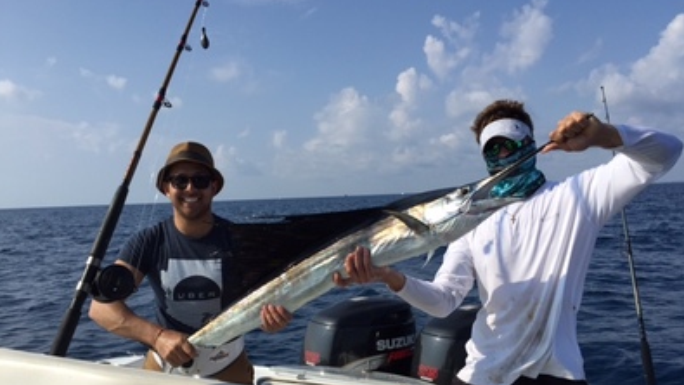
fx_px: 580
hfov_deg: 61.0
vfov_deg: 36.3
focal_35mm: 32
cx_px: 341
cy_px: 251
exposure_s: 1/2825
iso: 32
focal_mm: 4.15
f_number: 2.2
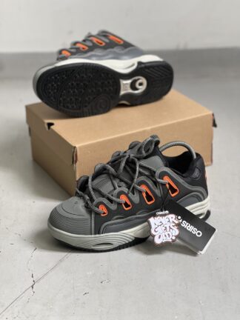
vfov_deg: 25.3
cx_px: 120
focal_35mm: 77
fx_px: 712
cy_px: 160
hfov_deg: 19.1
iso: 250
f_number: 2.8
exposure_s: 1/120
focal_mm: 9
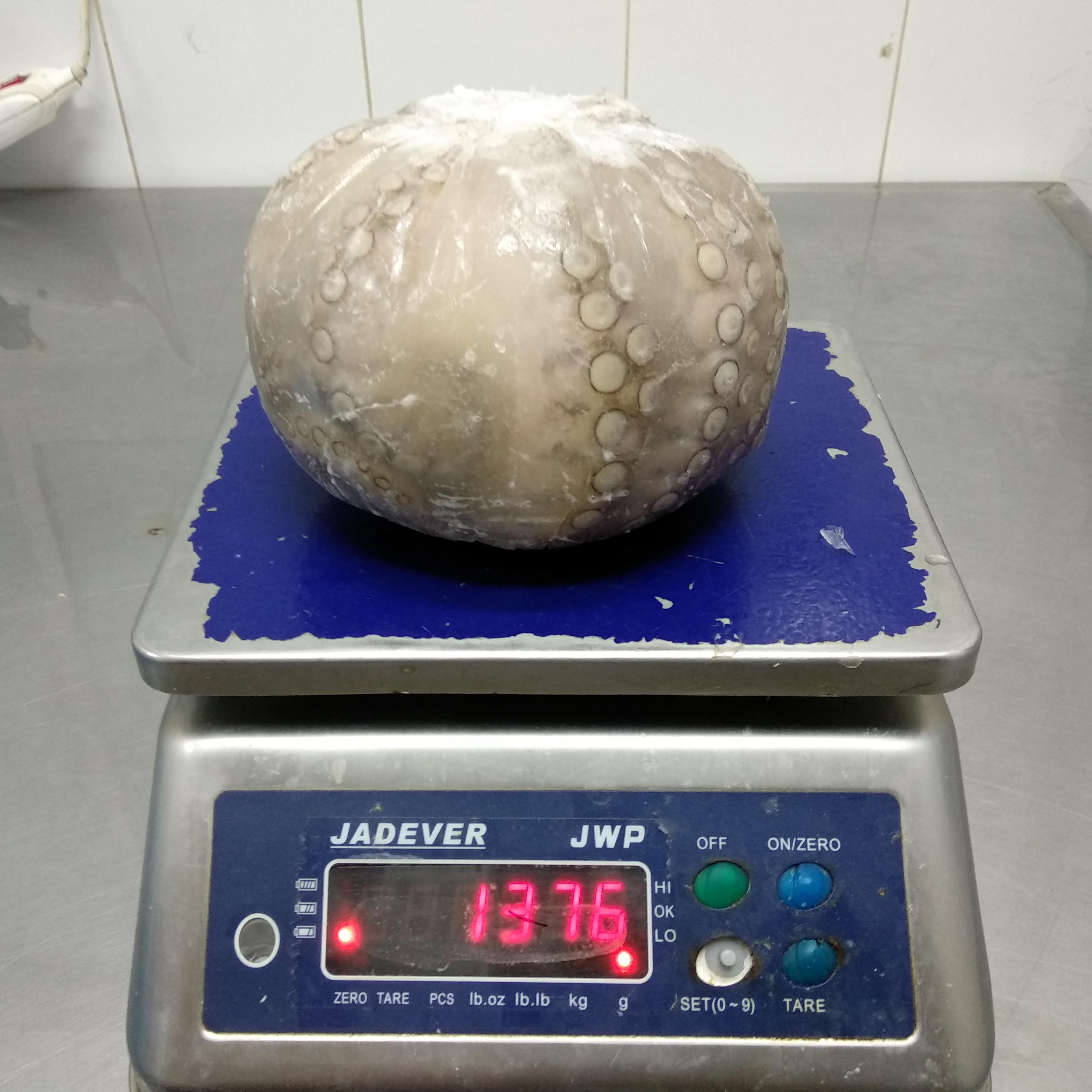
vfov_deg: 52.5
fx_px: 1106
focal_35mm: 31
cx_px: 508
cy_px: 547
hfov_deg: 52.5
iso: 400
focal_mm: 3.81
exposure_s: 1/25
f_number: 2.2
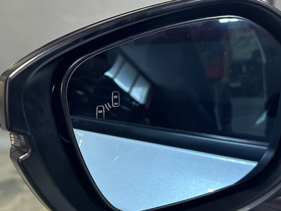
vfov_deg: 28.5
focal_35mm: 51
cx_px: 158
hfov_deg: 37.4
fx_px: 414
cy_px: 86
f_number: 1.78
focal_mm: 6.86
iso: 160
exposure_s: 1/100
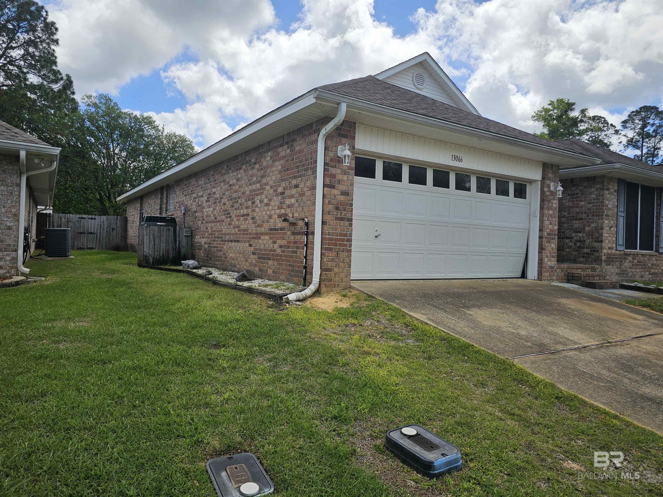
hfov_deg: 73.9
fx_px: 441
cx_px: 332
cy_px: 248
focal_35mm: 23
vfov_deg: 58.9
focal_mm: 6.3
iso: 10
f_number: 1.7
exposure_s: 1/1033
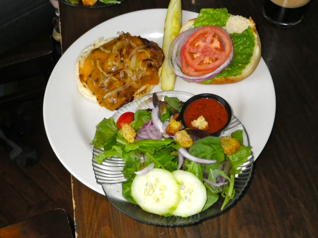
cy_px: 119
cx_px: 159
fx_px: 386
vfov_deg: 34.3
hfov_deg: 44.8
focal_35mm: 42
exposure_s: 1/60
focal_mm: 7.5
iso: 400
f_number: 4.2
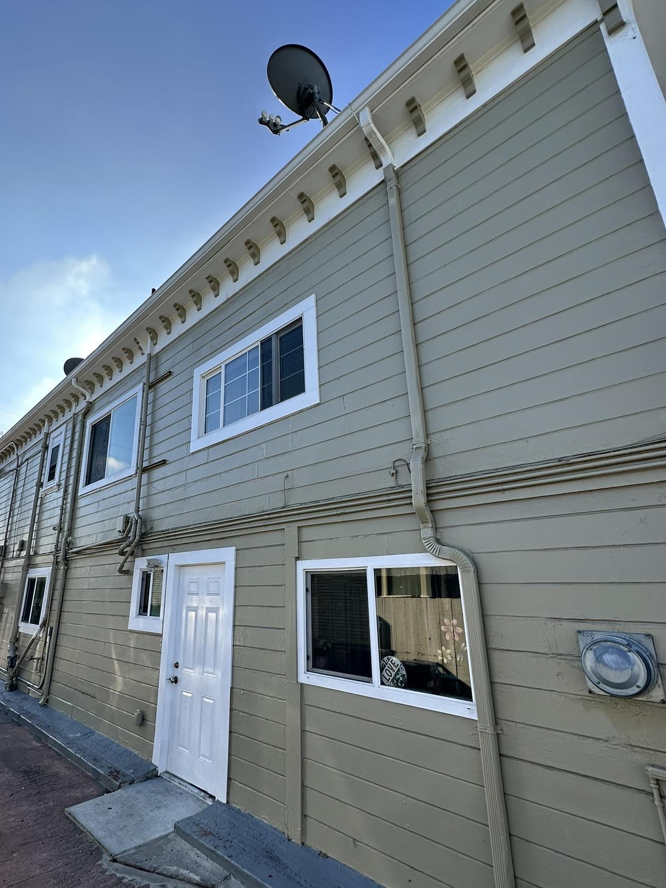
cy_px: 464
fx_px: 436
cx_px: 264
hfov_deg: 73.8
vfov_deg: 91.0
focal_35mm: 17
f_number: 2.2
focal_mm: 2.22
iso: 50
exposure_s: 1/1024
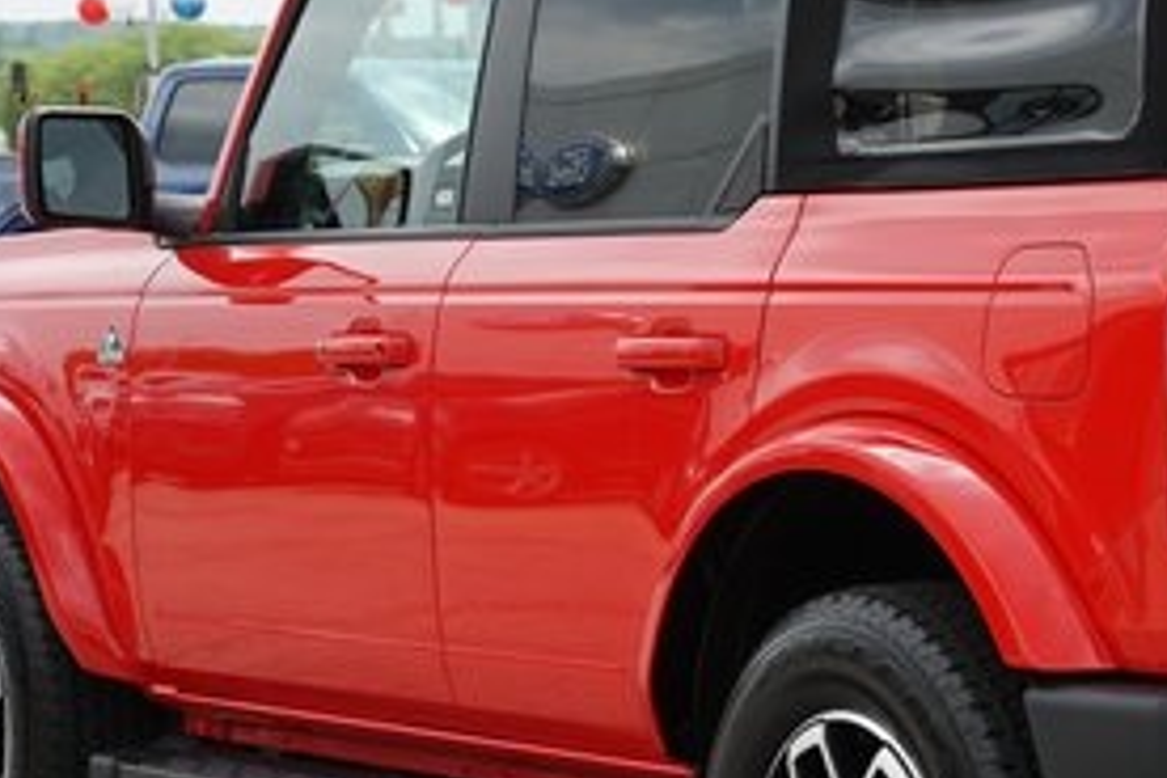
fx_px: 4959
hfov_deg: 13.3
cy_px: 421
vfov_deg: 9.0
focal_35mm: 153
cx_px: 1057
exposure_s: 1/125
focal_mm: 66
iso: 100
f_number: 8
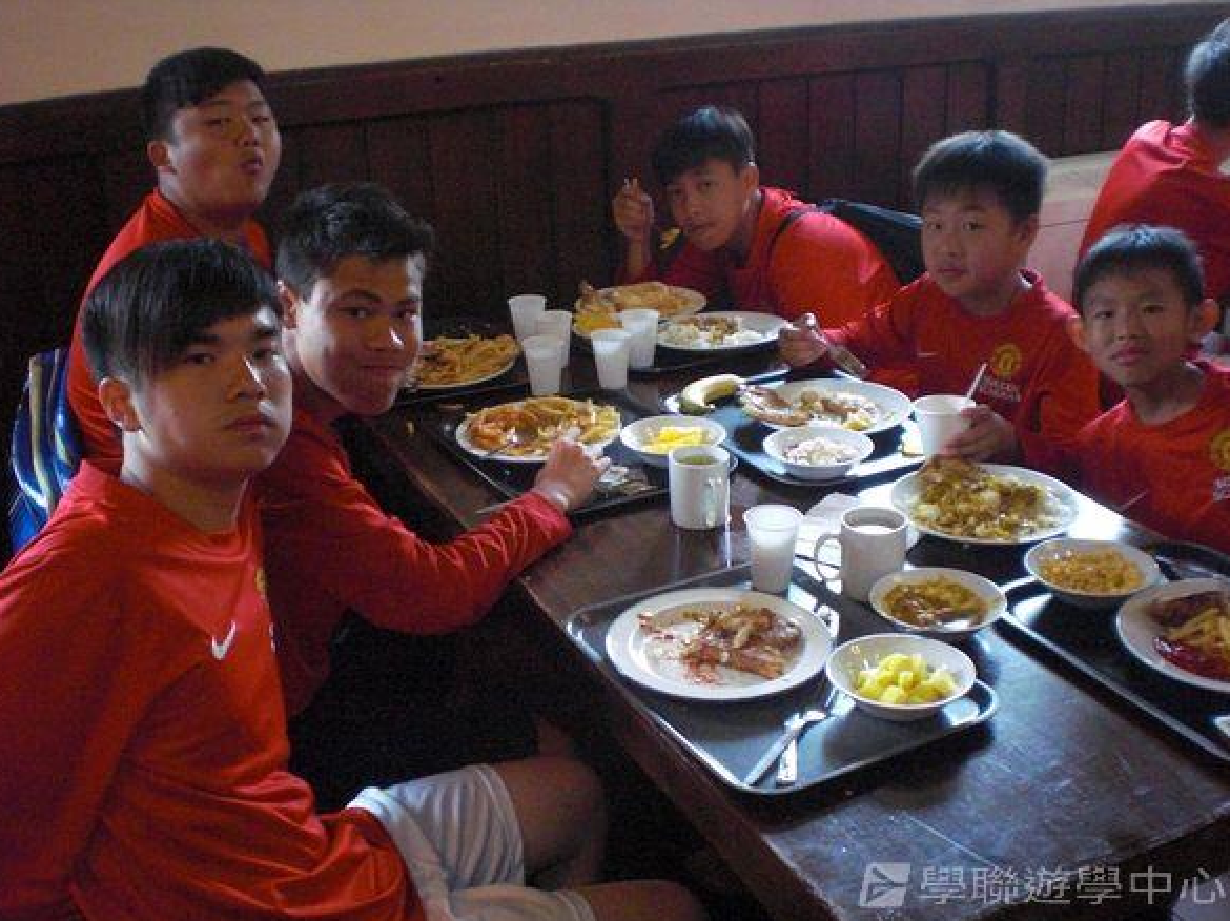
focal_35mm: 39
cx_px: 616
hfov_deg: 47.9
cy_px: 471
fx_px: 1385
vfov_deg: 36.8
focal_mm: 6.3
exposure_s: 1/125
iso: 800
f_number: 3.1
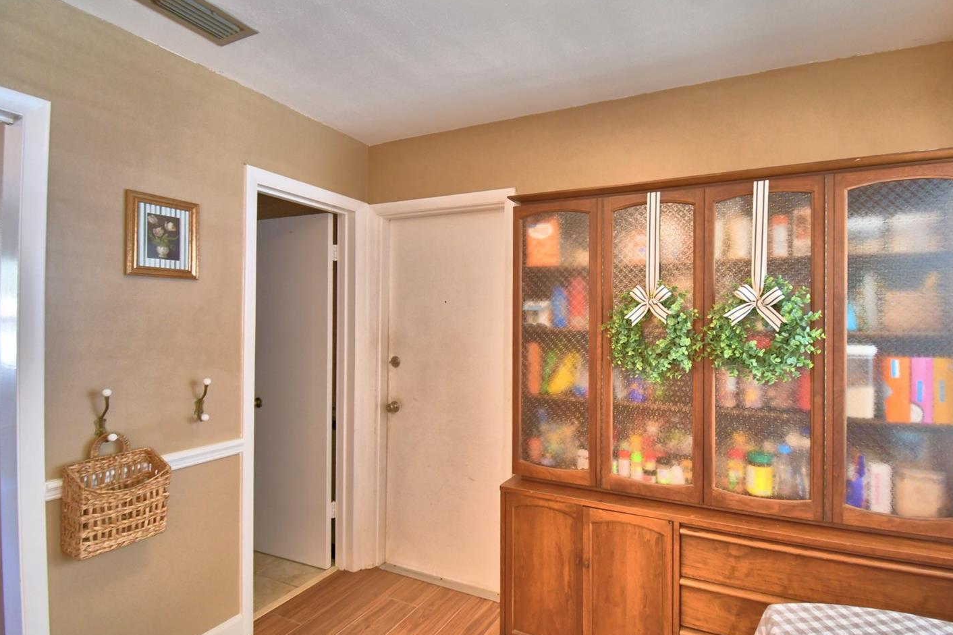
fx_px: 450
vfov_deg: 70.4
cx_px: 526
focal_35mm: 17
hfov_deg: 93.0
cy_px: 319
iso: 720
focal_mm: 10
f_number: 4.5
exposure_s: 1/30
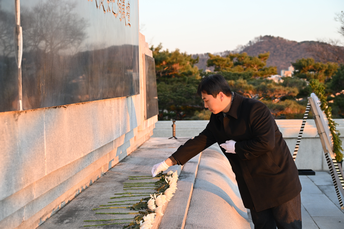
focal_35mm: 61
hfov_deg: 32.9
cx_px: 172
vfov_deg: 22.3
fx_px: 583
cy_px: 114
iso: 800
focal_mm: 61
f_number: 6.3
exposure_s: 1/250
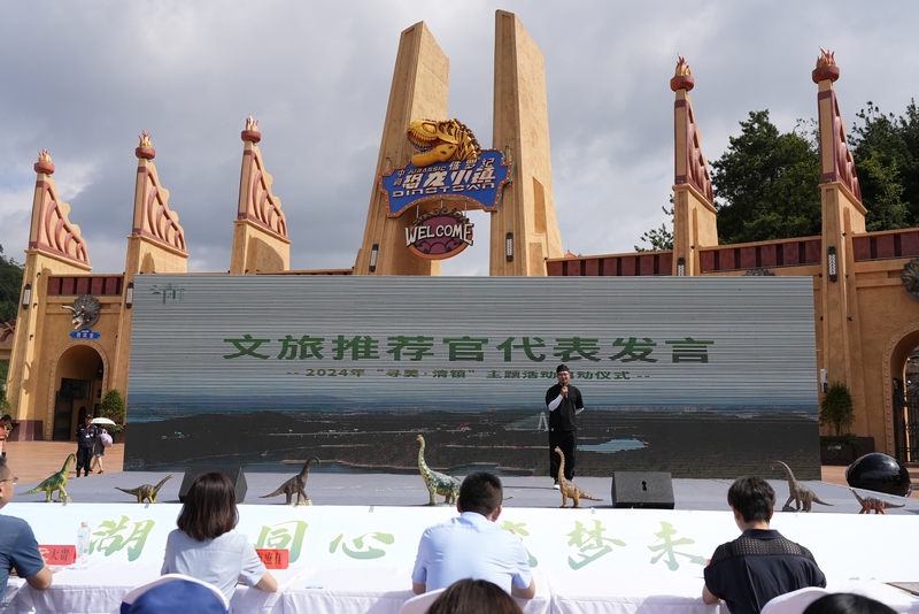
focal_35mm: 34
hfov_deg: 55.8
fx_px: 868
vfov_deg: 38.9
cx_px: 460
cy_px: 307
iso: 1000
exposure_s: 1/5000
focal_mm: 34
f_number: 5.6
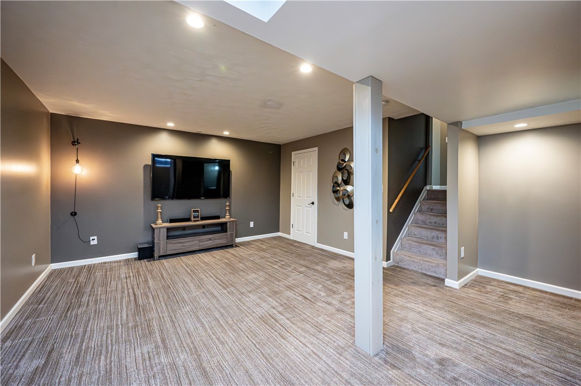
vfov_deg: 81.1
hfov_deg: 104.3
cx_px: 290
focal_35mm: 14
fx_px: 226
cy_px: 193
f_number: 8
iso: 10000
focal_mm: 14
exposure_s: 1/160
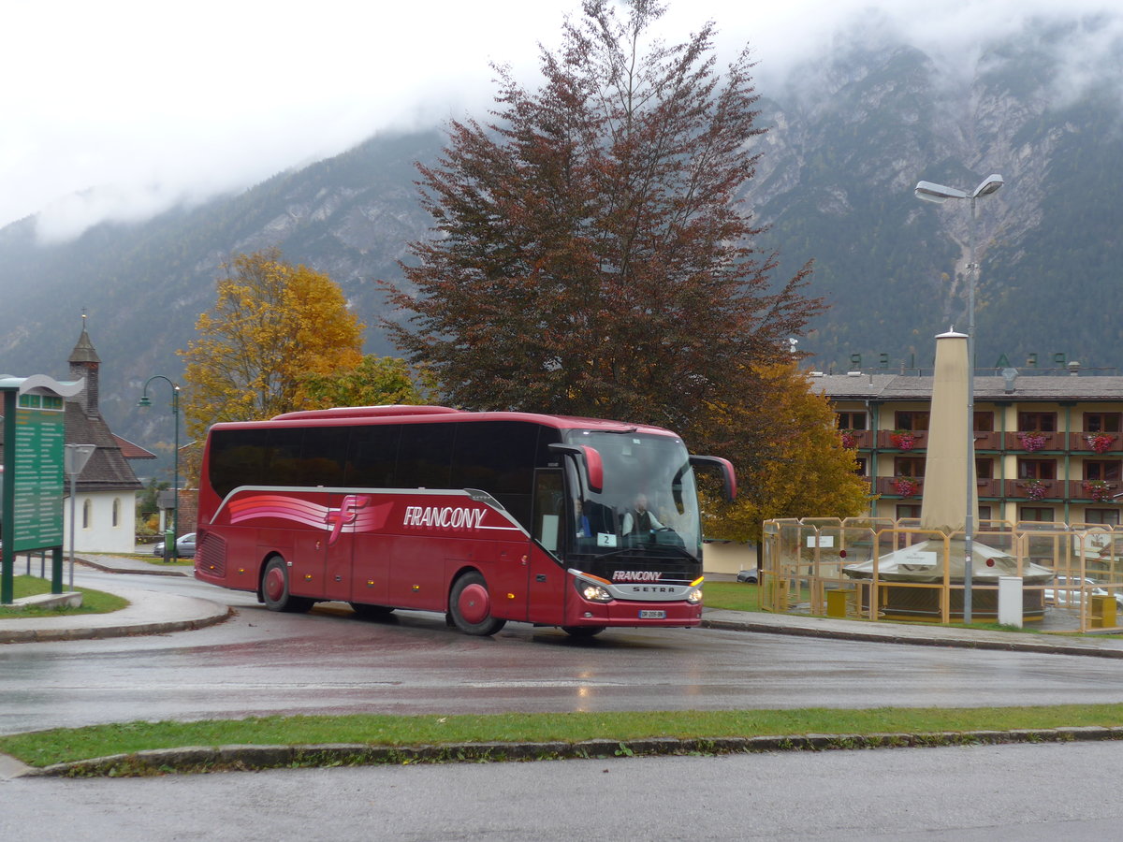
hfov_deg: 34.9
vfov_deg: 26.6
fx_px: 1784
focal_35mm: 55
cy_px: 421
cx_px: 562
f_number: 3.4
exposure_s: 1/80
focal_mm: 11.3
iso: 80
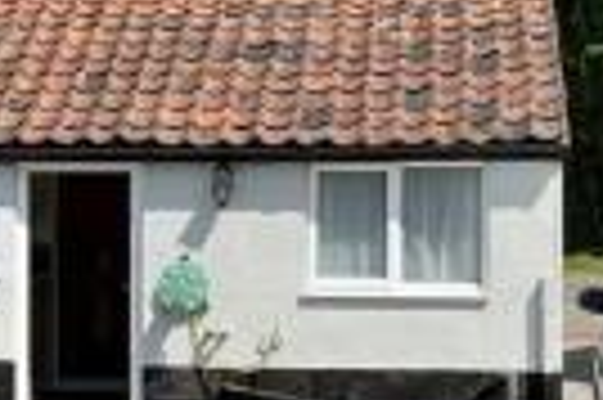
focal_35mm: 113
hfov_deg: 18.1
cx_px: 277
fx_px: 1890
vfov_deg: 12.1
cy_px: 146
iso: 32
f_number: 1.6
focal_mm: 5.1
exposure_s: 1/2786
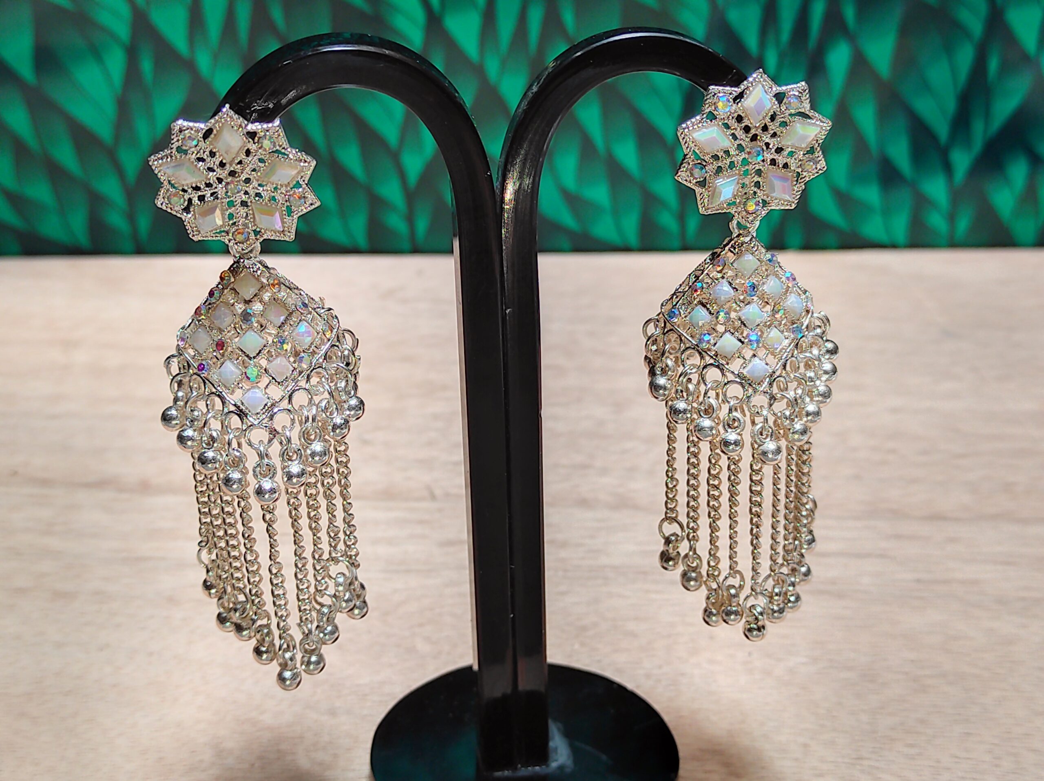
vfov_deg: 54.8
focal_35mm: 25
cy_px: 390
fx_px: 753
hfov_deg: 69.4
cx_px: 522
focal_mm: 5.43
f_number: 1.89
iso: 292
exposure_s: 1/60
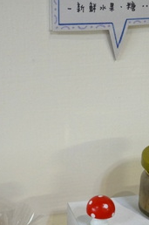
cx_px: 47
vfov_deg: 24.2
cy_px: 194
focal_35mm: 82
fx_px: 511
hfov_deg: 16.5
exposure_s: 1/60
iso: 1600
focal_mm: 22
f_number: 4
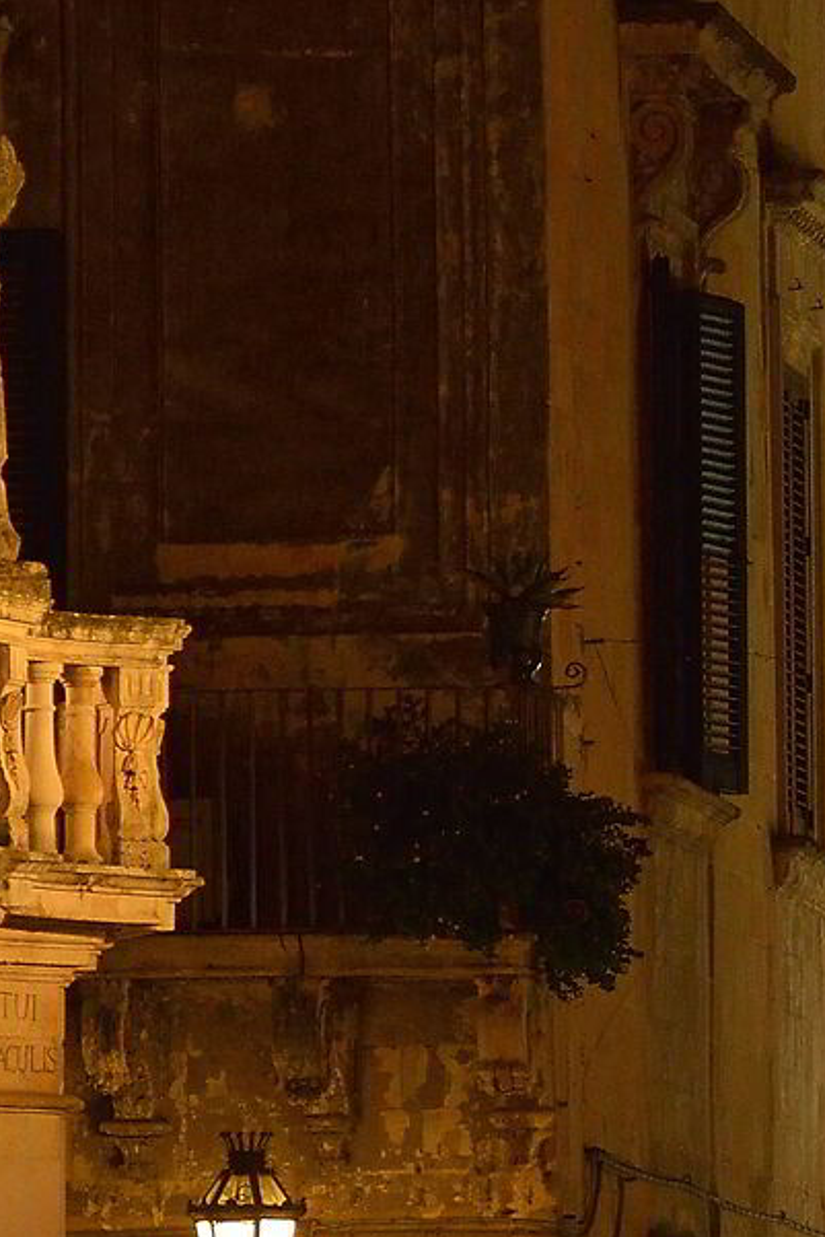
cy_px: 457
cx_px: 734
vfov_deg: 4.6
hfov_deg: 3.1
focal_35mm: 447
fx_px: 15356
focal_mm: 112
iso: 1600
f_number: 3.2
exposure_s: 1/160
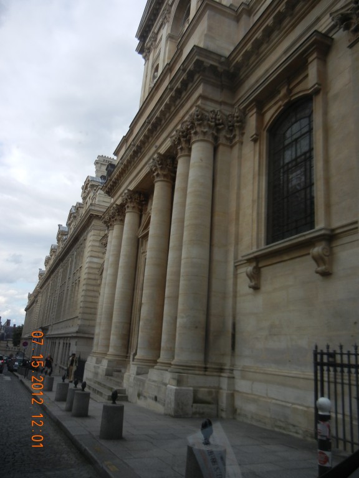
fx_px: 415
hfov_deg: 46.8
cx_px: 180
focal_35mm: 30
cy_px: 239
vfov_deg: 60.0
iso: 160
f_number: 3.5
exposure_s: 1/572
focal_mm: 5.4
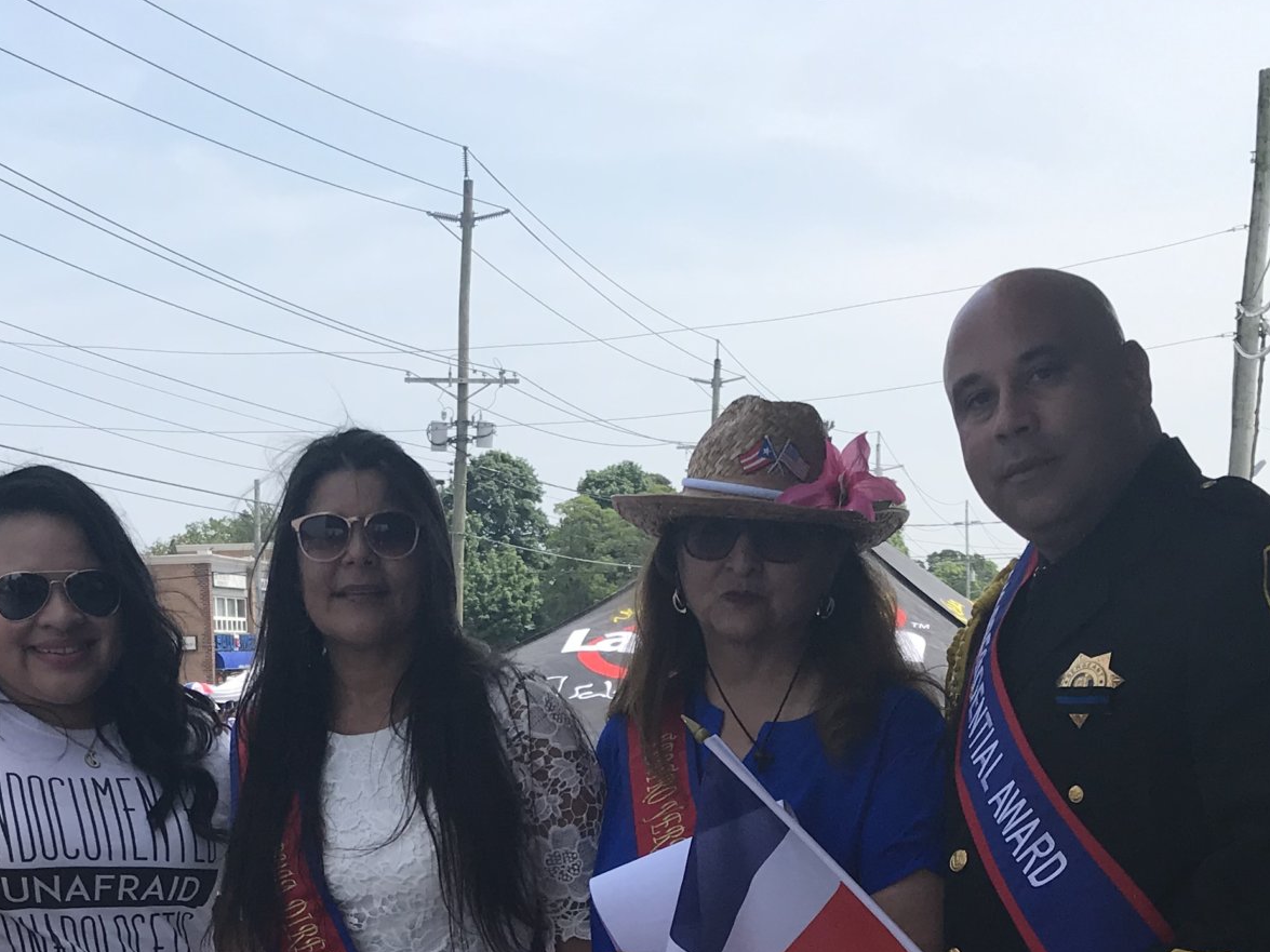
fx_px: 2238
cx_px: 481
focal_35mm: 61
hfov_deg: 31.6
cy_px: 955
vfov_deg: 23.0
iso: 20
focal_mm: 3.99
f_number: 1.8
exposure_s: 1/1842
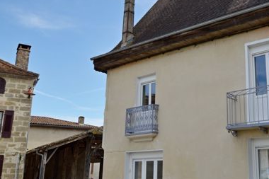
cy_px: 94
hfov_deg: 46.5
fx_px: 291
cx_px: 221
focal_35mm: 39
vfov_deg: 34.2
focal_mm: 14
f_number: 7.1
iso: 100
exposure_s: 1/200
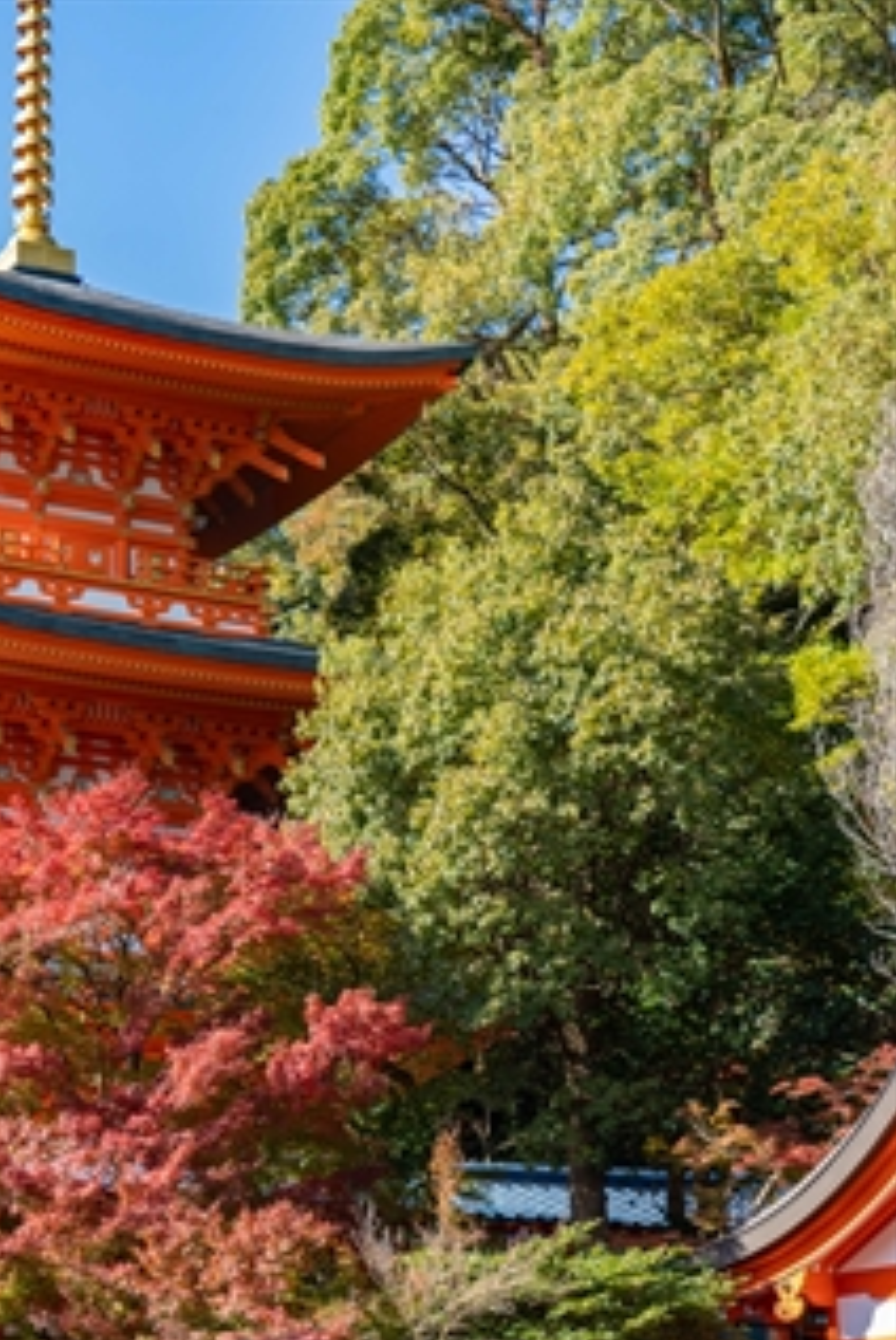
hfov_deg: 16.7
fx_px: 3054
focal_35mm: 82
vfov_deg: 24.7
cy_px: 841
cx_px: 336
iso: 125
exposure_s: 1/90
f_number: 6.7
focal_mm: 65
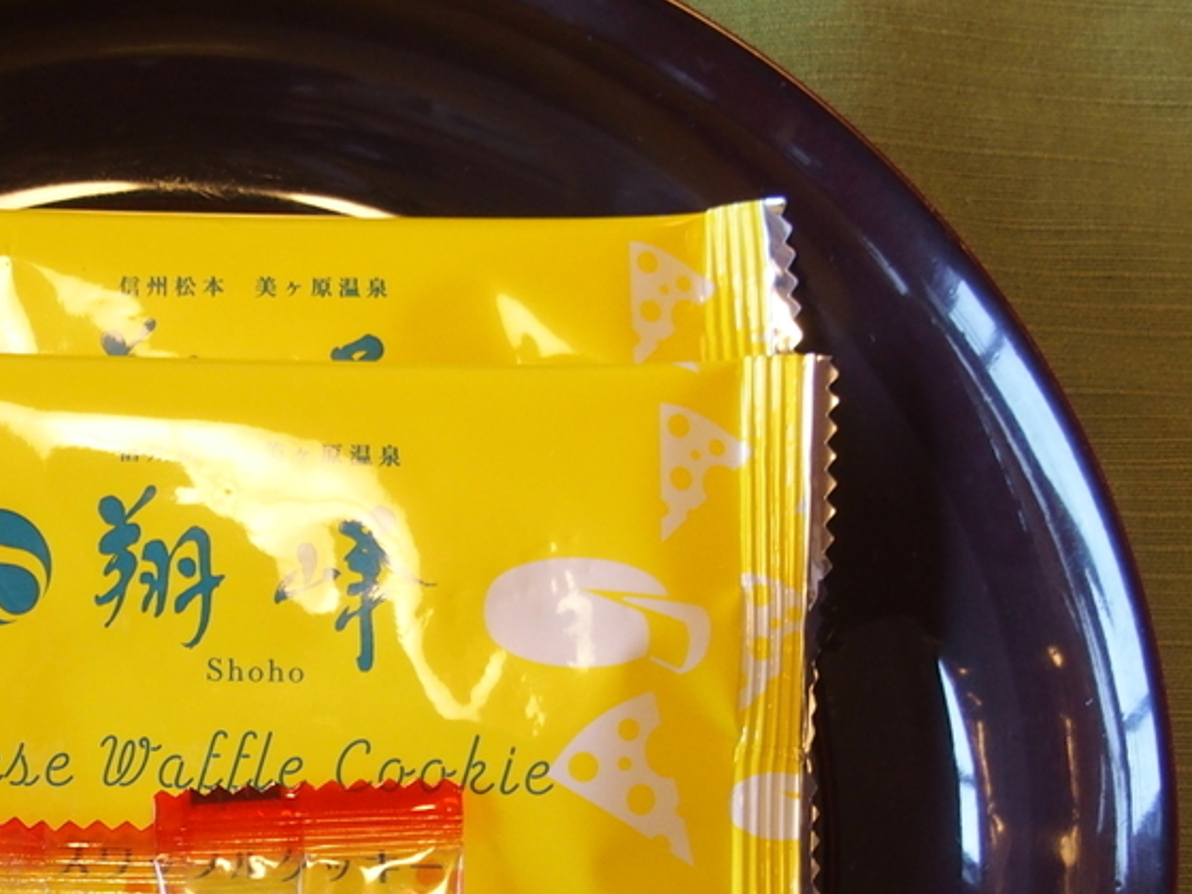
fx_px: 2066
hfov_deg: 31.0
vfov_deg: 23.8
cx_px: 170
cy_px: 794
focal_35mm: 60
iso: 200
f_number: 2.8
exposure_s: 1/30
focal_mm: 6
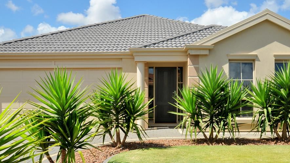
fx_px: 285
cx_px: 153
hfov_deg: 54.0
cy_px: 92
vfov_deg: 32.0
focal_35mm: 37
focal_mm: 18
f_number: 11
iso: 250
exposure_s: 1/200
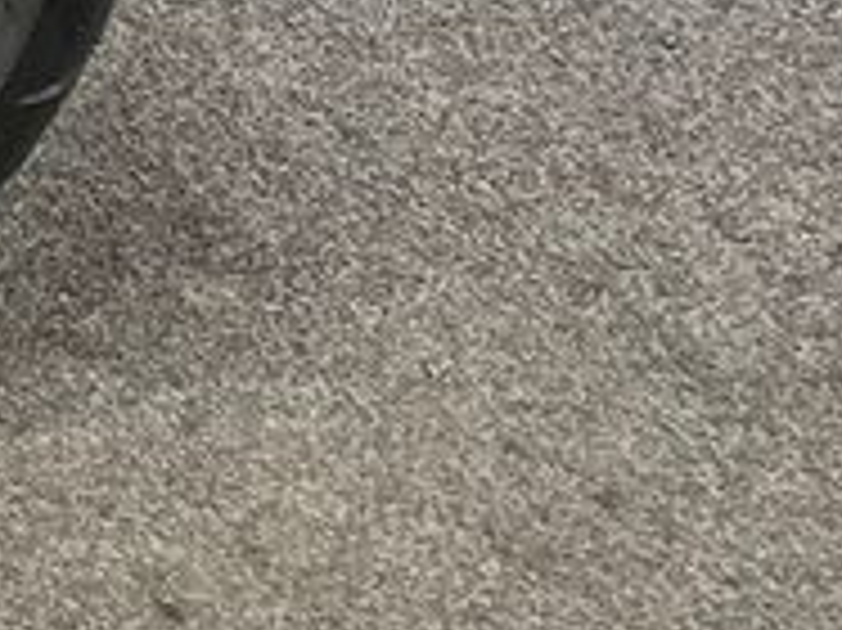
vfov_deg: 16.0
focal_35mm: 89
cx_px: -536
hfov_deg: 18.6
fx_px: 2163
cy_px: -112
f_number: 1.6
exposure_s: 1/50
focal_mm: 5.1
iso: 250
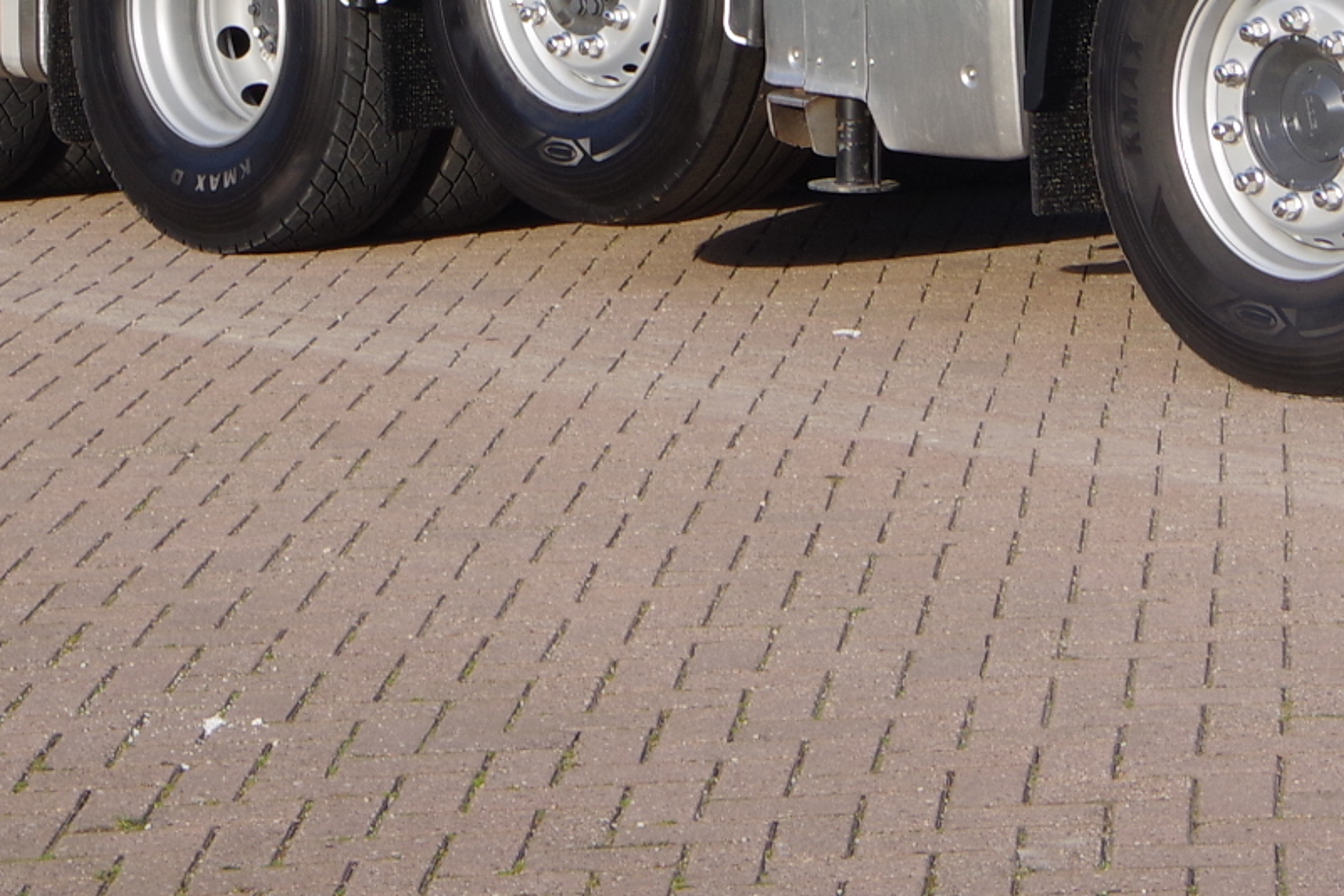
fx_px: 6010
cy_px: -483
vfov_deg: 8.3
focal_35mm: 161
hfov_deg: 12.7
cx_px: 352
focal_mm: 28
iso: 200
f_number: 10
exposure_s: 1/125
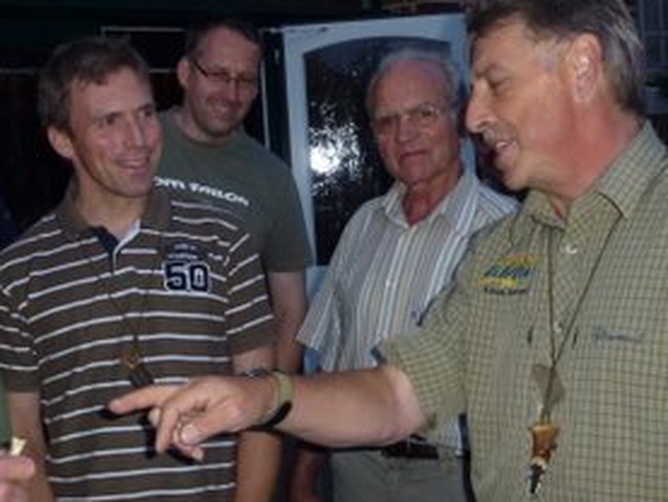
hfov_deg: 36.3
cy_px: 224
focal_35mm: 52
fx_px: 1004
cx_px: 207
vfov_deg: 28.0
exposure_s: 1/60
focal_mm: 5.4
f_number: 3.5
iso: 250
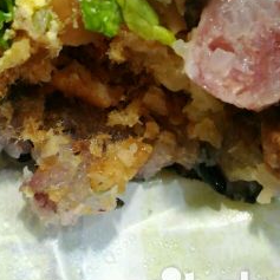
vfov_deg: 23.2
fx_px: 622
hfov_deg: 25.4
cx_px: 136
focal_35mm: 68
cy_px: -57
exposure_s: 1/20
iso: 400
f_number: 4
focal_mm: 3.83
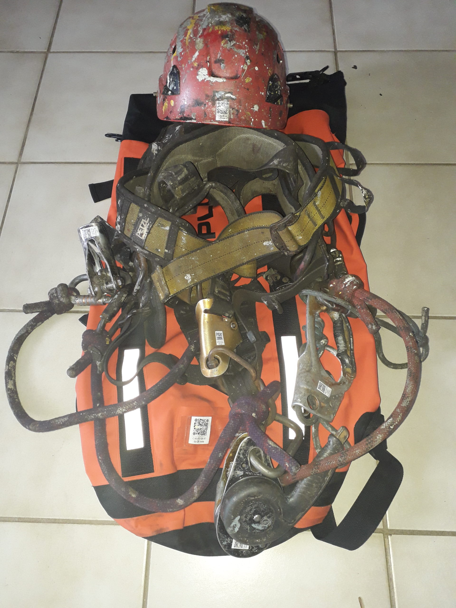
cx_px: 228
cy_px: 304
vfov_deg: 65.3
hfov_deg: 51.4
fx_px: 474
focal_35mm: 27
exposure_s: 1/50
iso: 160
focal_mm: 3.6
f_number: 1.9
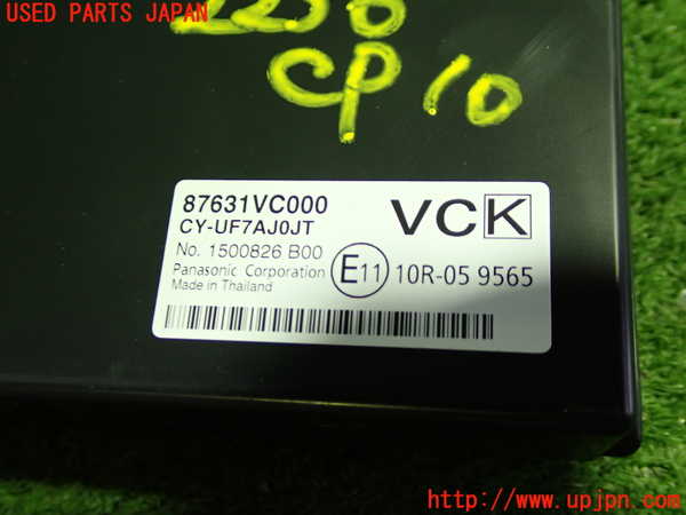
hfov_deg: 45.8
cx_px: 343
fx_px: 813
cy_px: 258
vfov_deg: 35.1
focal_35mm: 41
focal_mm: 7.31
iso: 400
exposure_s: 1/40
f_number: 2.8
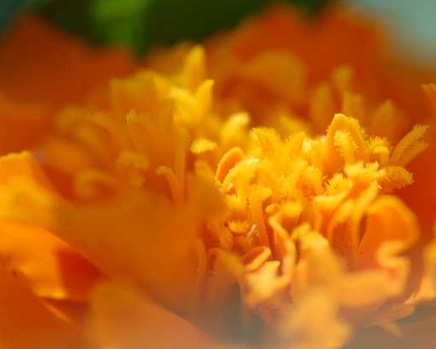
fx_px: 5135
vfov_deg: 3.9
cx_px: 253
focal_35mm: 398
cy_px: 170
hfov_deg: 4.9
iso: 800
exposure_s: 1/400
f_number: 5.6
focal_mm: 180
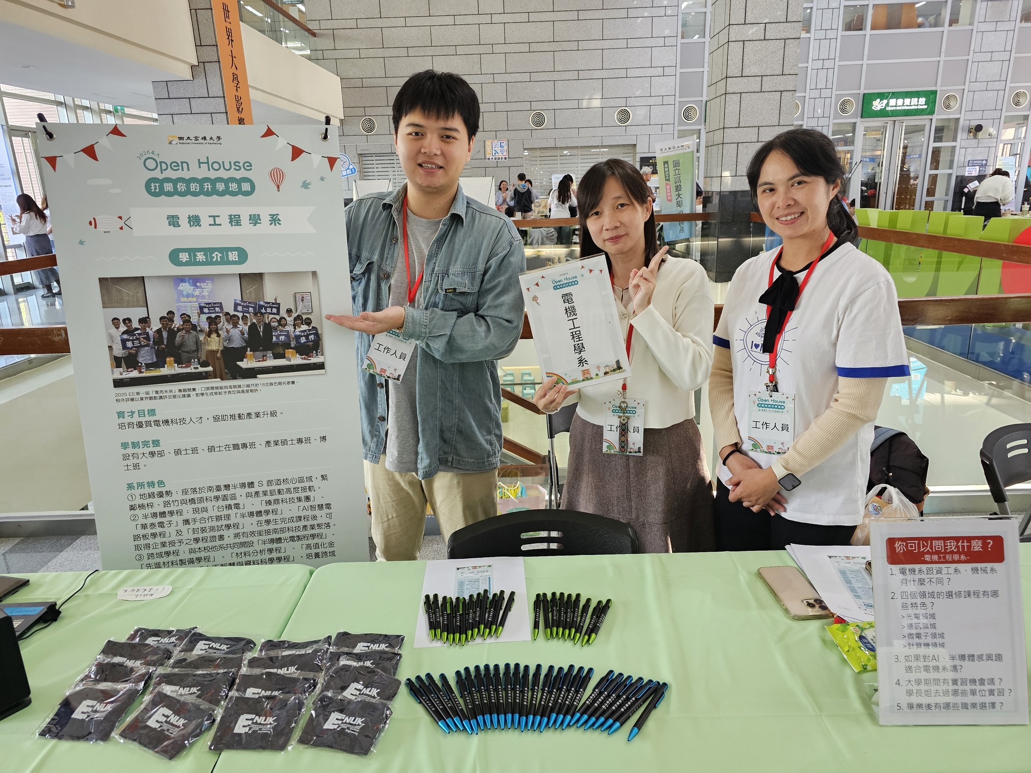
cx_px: 516
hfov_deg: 73.9
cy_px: 386
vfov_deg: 58.9
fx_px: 685
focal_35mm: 23
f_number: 1.7
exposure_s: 1/120
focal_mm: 6.3
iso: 500
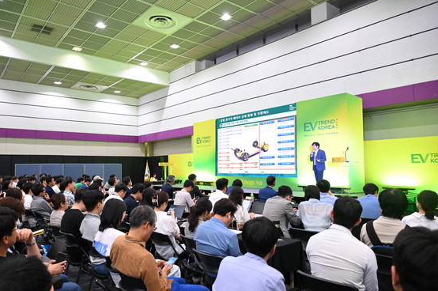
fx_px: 316
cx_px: 202
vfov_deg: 49.4
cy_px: 151
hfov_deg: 69.3
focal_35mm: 26
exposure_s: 1/200
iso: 3200
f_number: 4
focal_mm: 24
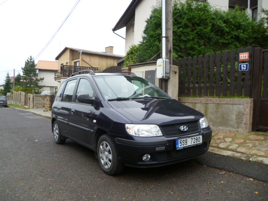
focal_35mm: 28
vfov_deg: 49.7
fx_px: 217
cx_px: 134
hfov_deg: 63.4
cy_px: 100
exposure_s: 1/320
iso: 200
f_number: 2.8
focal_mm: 5
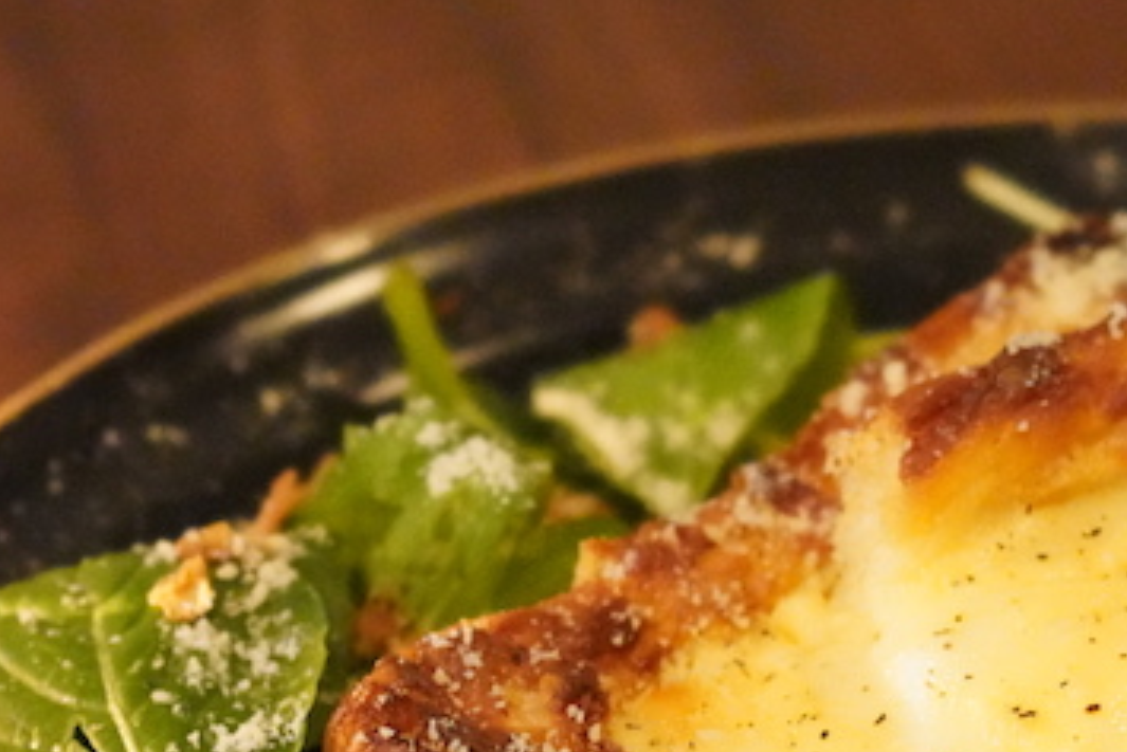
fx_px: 10585
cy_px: 695
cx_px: 848
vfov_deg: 4.1
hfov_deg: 6.1
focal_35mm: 338
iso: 12800
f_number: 5.6
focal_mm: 100
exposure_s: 1/15
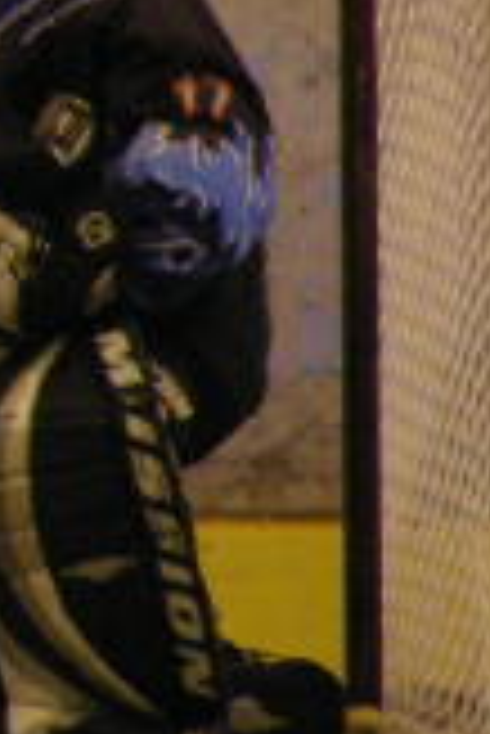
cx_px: -845
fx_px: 31597
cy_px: 27
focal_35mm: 1551
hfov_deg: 0.9
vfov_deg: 1.3
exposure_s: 1/42.5
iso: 200
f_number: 3.5
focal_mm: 63.3
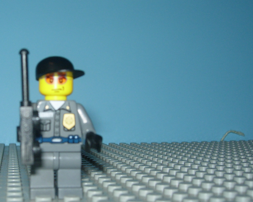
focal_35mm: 61
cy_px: 117
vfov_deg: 25.0
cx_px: 62
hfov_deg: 30.4
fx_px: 457
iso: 79
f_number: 4.8
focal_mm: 7.8
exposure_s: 1/64
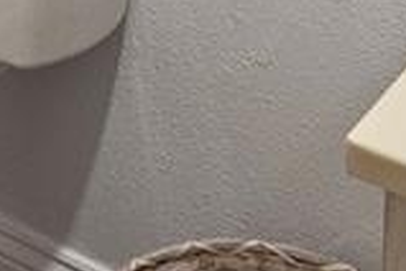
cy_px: -667
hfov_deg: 12.9
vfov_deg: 7.4
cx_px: -130
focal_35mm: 154
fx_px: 1737
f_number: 1.8
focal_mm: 5.4
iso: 200
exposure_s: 1/120
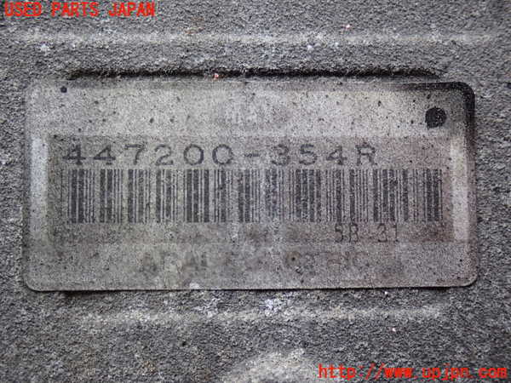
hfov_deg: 35.5
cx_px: 256
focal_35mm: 54
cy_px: 192
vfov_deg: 27.0
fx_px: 797
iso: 250
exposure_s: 1/50
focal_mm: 9.65
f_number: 3.3
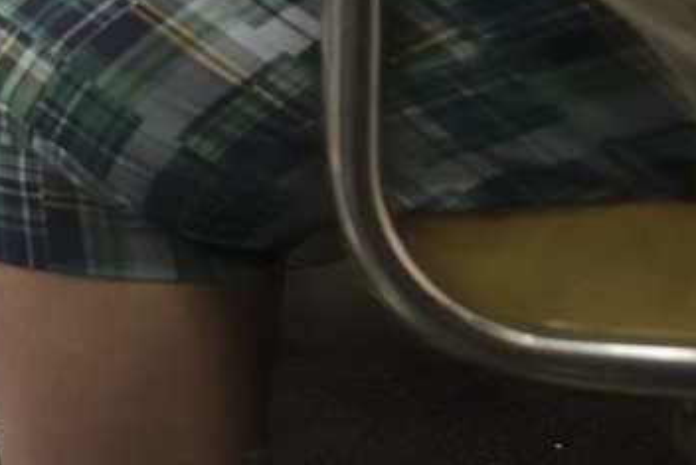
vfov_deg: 12.3
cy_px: -111
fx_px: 2108
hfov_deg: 14.3
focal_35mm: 109
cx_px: -850
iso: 1600
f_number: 2.8
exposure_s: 1/80
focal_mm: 24
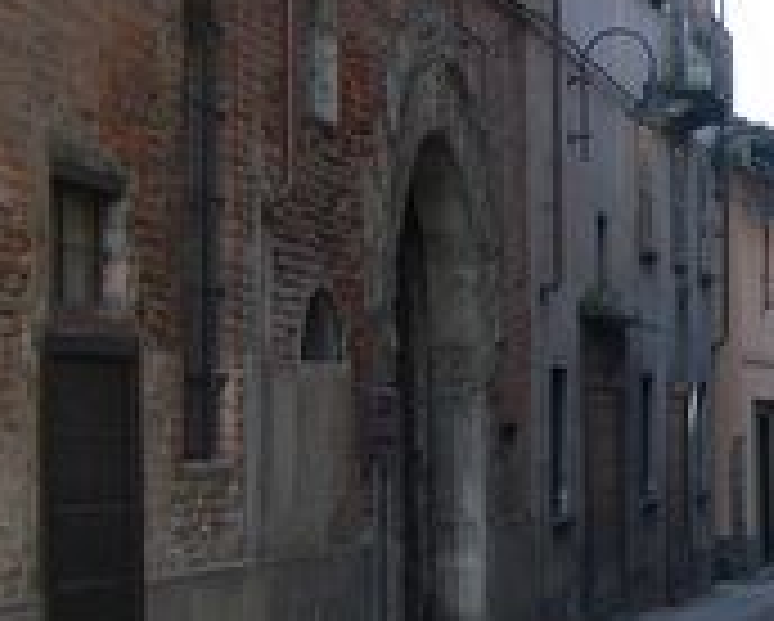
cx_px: 864
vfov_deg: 13.0
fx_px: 2729
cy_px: 290
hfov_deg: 15.7
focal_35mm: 119
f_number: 2.9
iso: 100
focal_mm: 9
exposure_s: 1/174
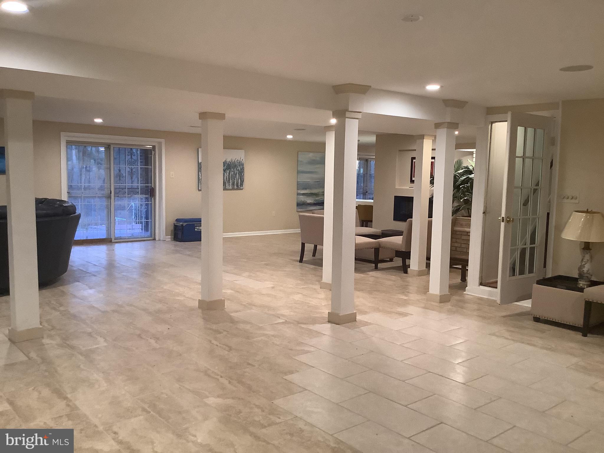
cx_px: 302
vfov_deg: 45.4
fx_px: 541
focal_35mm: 31
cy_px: 226
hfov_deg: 58.4
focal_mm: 3.3
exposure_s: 1/60
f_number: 2.4
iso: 250
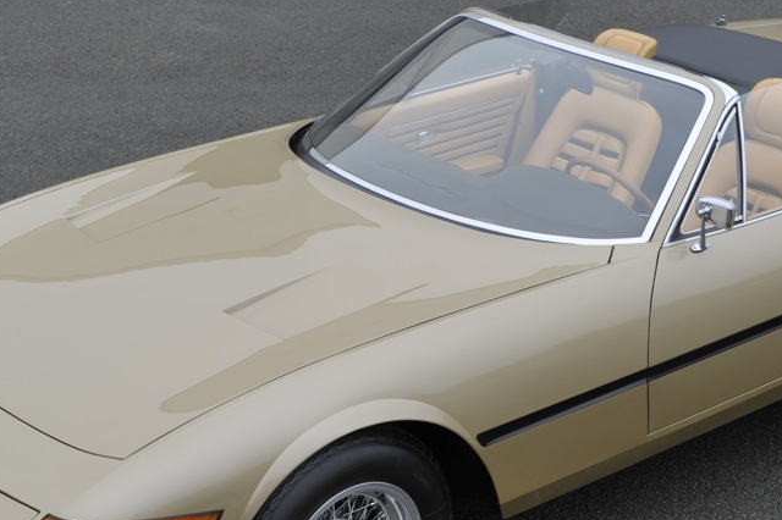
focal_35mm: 90
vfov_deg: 15.2
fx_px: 1954
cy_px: 320
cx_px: 422
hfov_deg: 22.6
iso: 200
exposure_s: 1/160
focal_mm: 45
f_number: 5.6
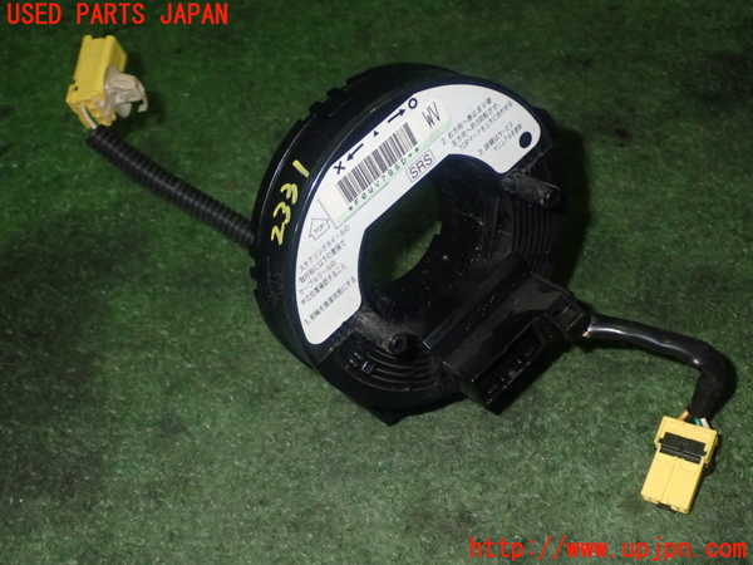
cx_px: 376
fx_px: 957
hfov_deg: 42.9
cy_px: 282
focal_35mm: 44
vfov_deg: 32.9
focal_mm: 7.84
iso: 640
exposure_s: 1/40
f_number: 9
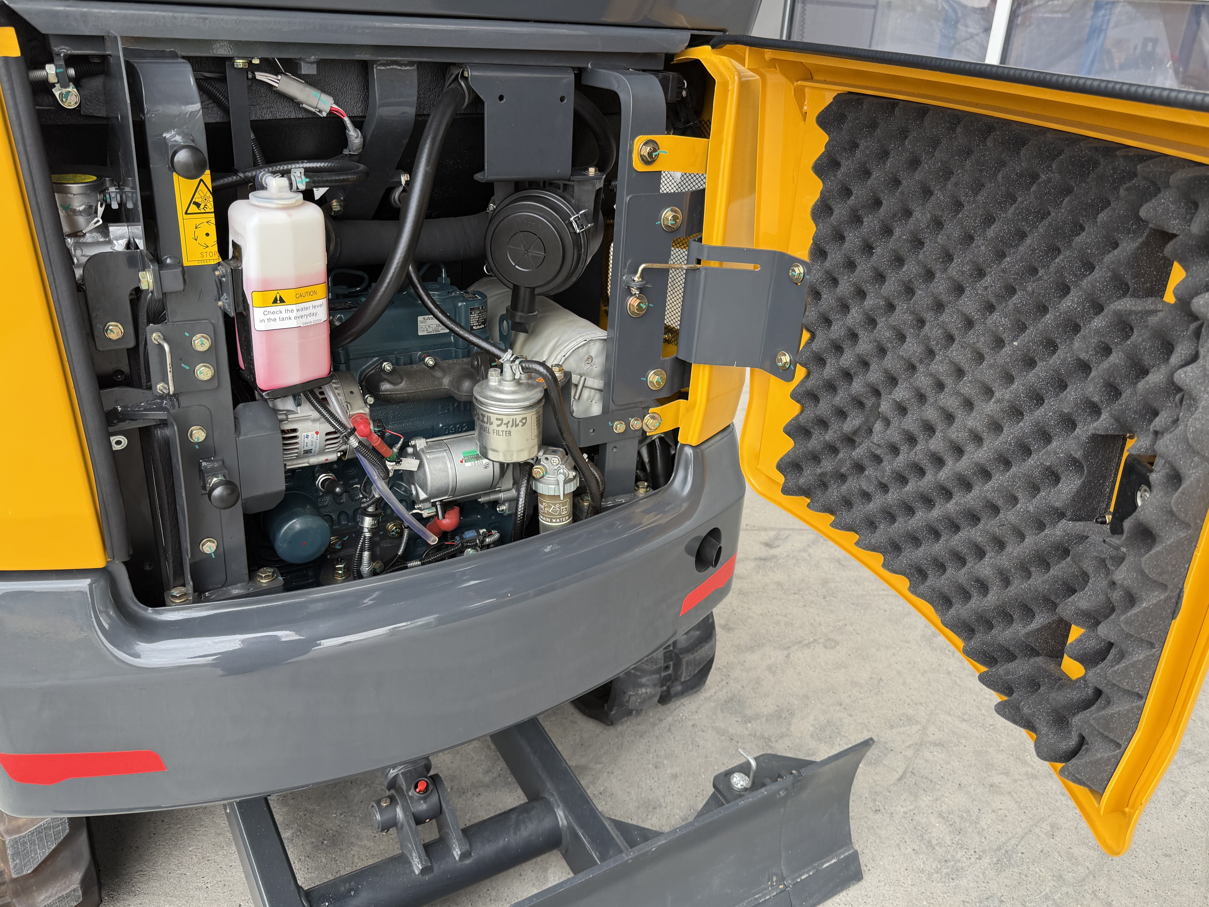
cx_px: 609
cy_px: 423
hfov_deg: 65.3
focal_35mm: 27
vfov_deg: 51.3
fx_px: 943
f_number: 1.78
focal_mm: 6.76
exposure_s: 1/121
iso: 100
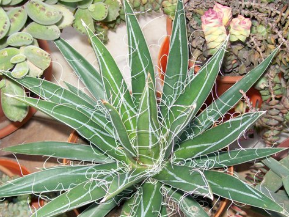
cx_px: 152
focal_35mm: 50
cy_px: 149
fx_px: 418
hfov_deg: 38.2
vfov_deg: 28.9
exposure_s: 1/60
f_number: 2.7
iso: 64
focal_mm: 6.1
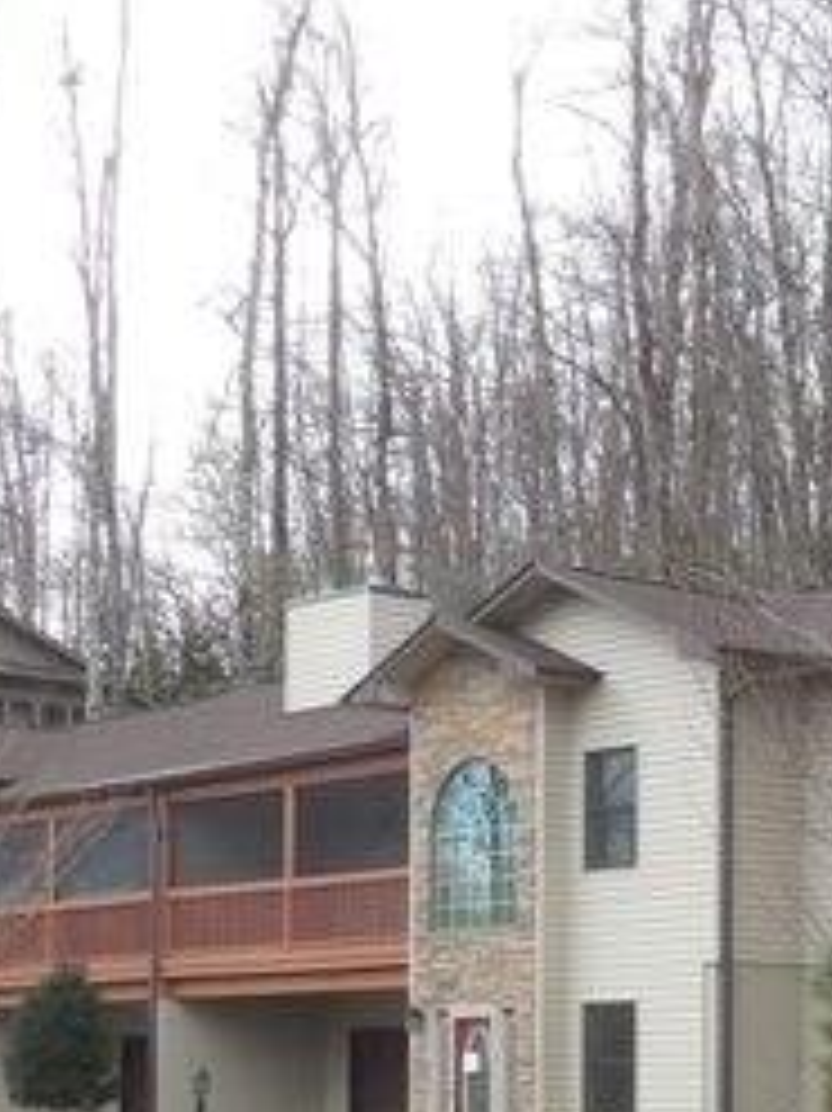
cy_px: 986
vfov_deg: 21.8
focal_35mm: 88
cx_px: 832
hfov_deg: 16.4
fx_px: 2823
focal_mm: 6.1
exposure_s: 1/320
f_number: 3.4
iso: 125
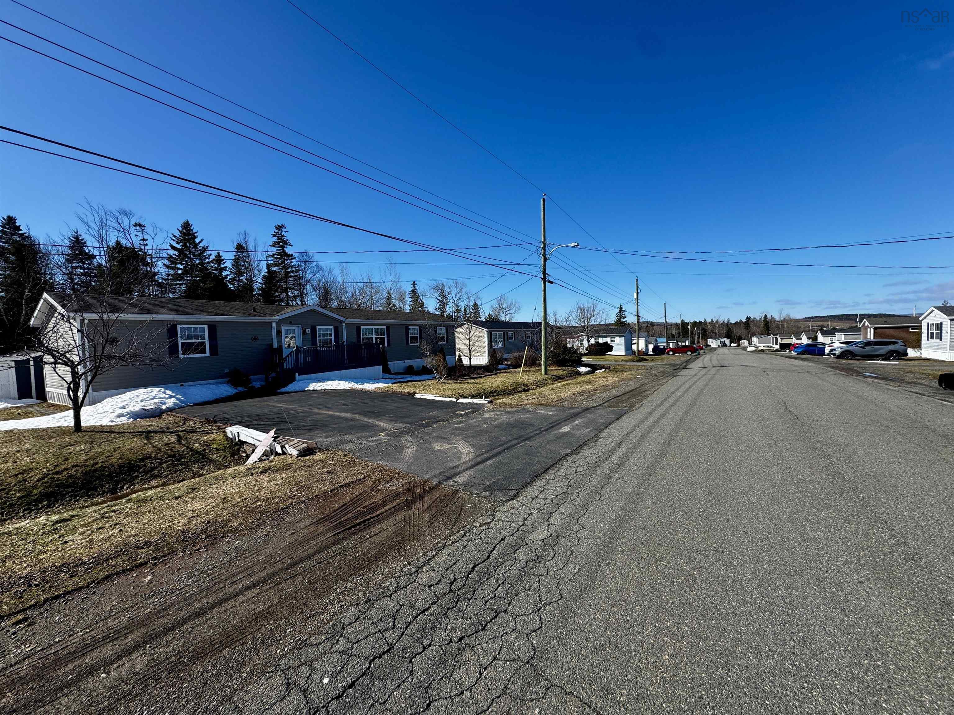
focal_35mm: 14
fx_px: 386
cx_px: 477
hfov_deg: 102.1
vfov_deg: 85.7
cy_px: 358
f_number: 2.2
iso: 50
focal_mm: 2.22
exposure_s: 1/1880
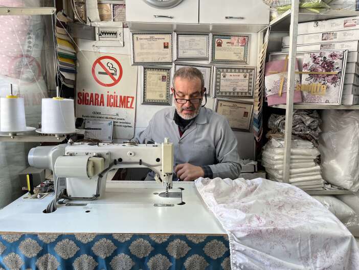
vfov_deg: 53.1
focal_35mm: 26
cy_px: 135
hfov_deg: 67.3
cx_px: 180
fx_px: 270
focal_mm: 5.1
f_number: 1.6
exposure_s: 1/100
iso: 64
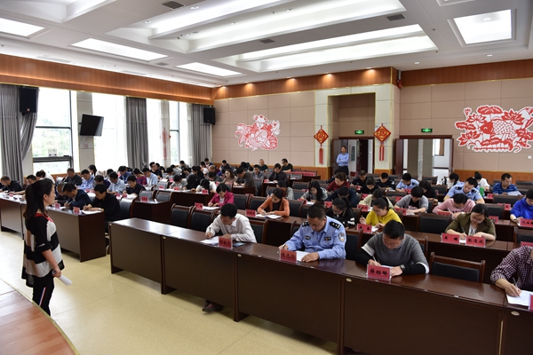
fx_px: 355
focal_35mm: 24
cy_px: 178
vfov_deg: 53.1
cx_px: 266
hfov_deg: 73.7
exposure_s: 1/100
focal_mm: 24
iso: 800
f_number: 5
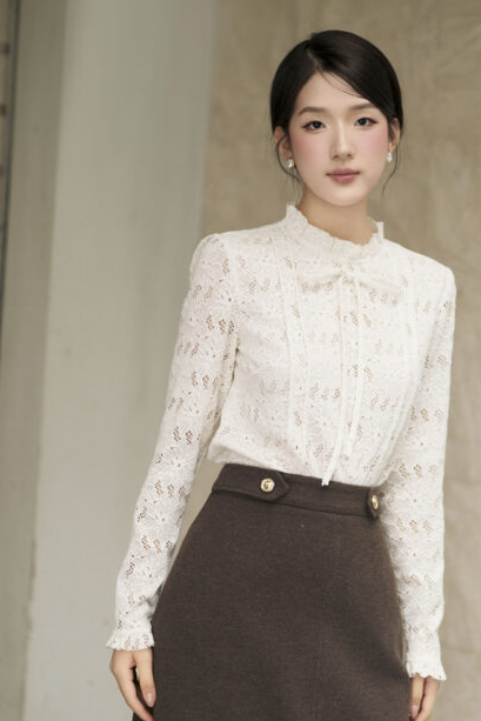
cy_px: 360
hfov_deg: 16.8
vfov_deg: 25.1
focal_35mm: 81
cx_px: 299
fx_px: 1622
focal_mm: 50
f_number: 1.6
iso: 800
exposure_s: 1/200
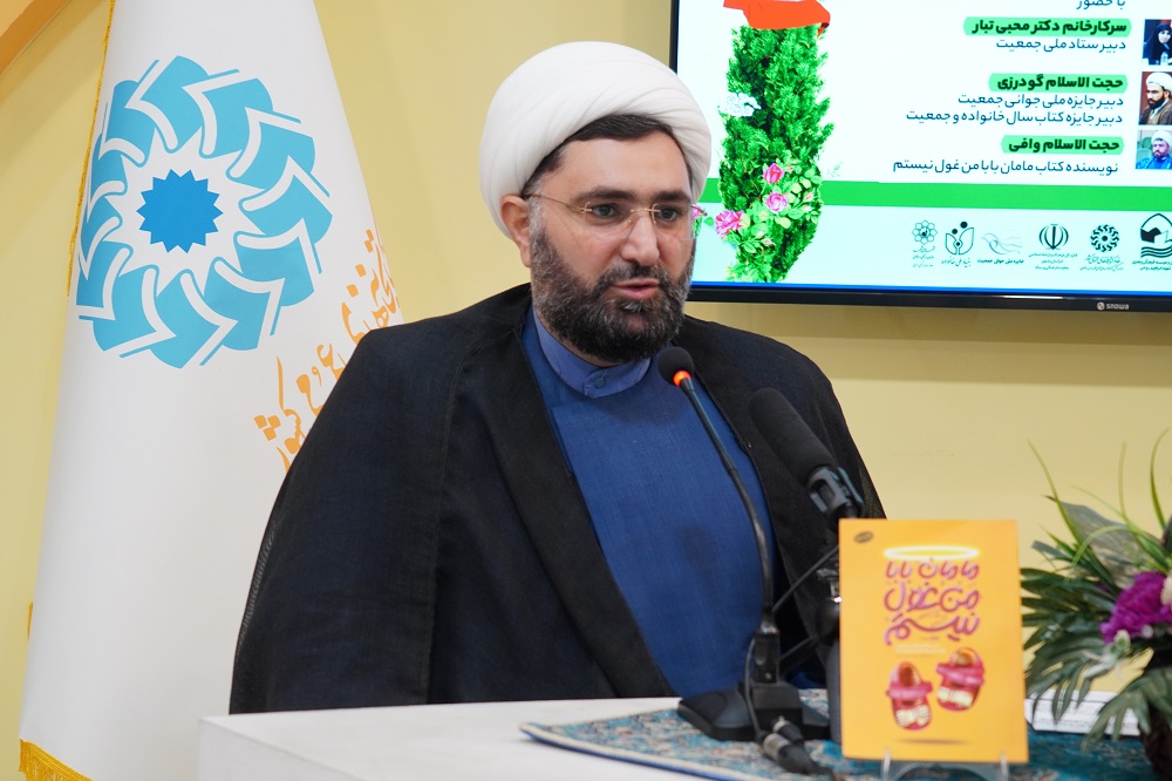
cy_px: 390
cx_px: 586
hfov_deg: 26.0
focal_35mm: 78
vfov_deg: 17.5
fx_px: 2538
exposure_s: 1/60
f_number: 4.5
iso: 800
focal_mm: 52
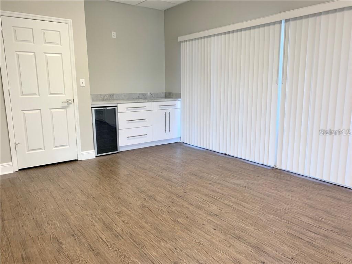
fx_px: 264
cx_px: 176
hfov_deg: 67.3
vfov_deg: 53.1
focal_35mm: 26
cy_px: 132
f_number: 1.8
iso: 50
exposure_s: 1/60
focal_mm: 4.25
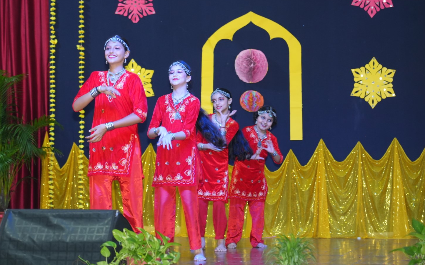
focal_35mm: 120
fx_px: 1390
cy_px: 108
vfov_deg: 10.9
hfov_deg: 17.4
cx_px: 209
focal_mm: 105
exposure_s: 1/200
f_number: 4
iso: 1600
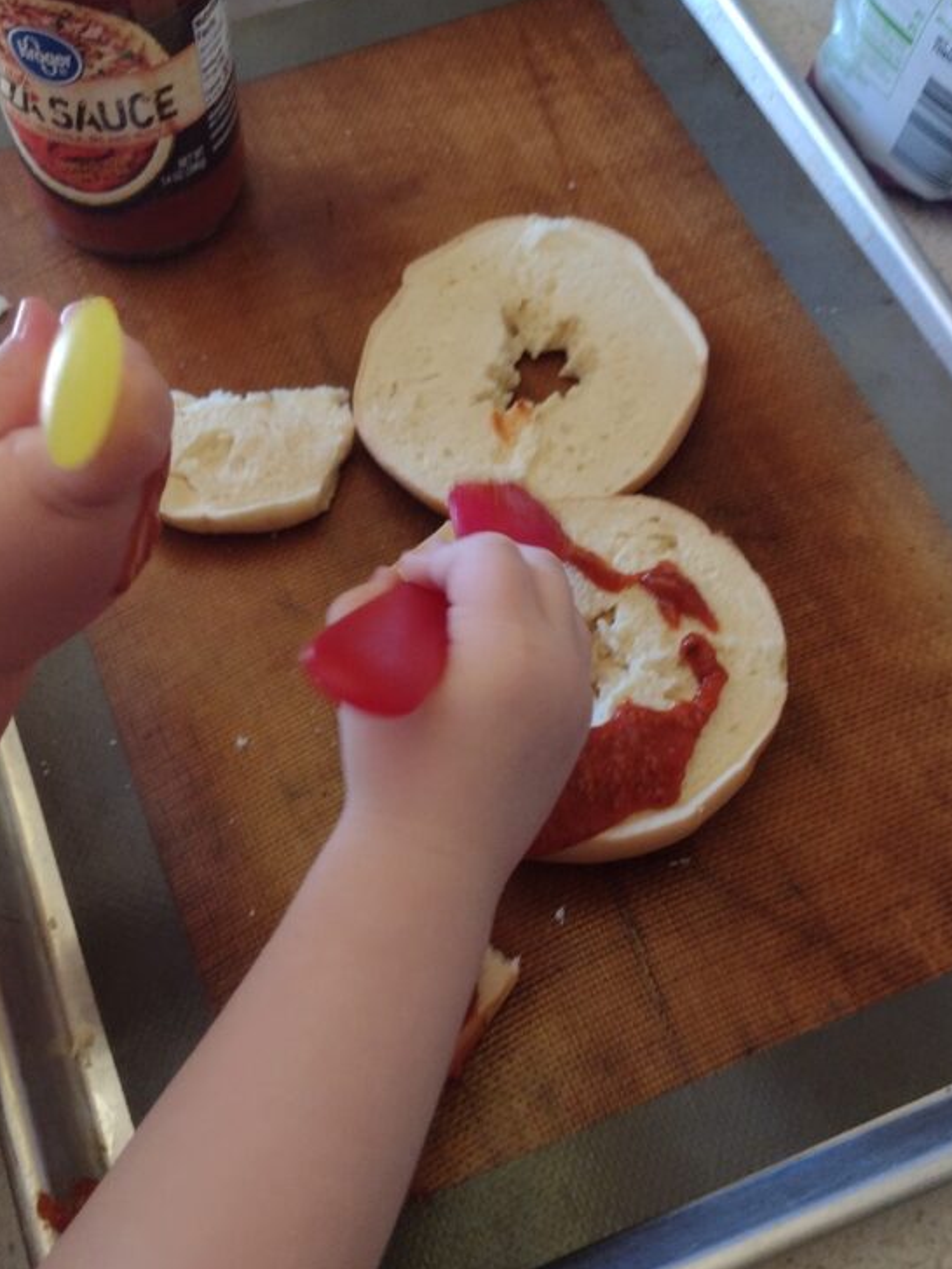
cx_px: 438
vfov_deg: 48.9
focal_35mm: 38
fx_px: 1393
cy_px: 687
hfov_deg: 37.7
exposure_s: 1/40
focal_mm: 4.71
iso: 381
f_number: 1.7
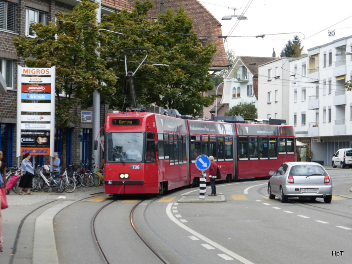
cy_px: 132
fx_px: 1058
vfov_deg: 14.2
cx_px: 176
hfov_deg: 18.9
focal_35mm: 104
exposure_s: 1/125
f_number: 5.3
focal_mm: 17.1
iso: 100
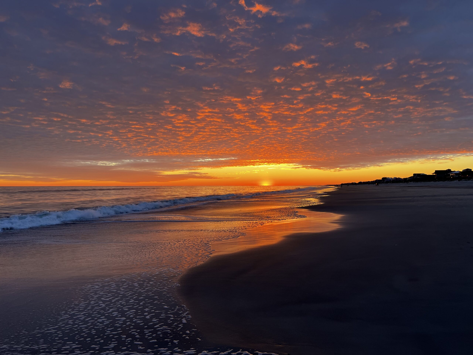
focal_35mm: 26
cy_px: 178
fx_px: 355
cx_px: 236
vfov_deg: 53.1
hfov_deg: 67.3
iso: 40
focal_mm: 5.1
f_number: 1.6
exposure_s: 1/157
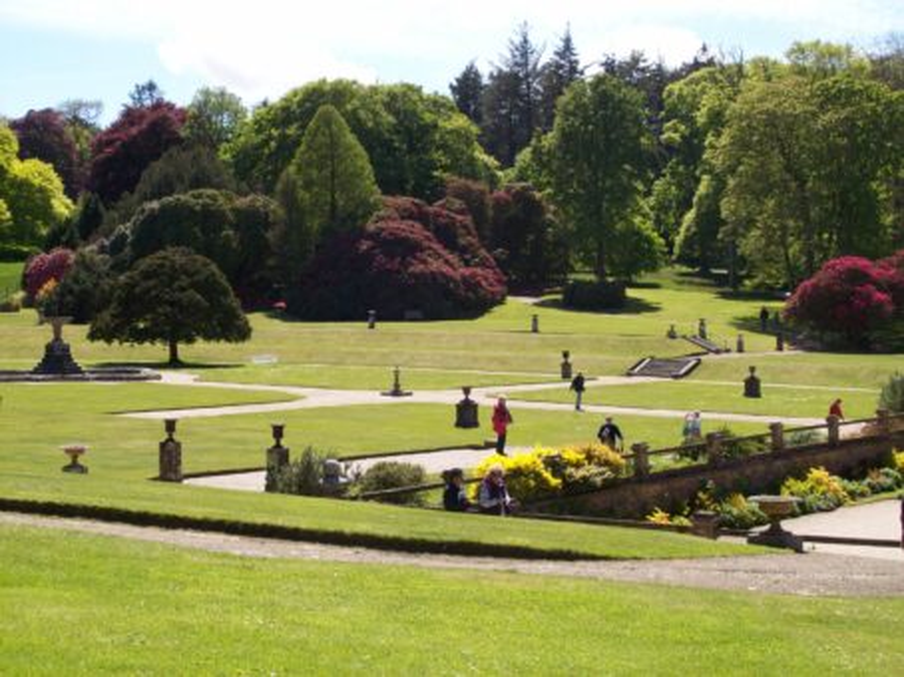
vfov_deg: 21.0
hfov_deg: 27.8
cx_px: 452
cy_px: 338
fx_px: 1827
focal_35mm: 70
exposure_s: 1/582
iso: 80
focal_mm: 11.6
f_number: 3.8
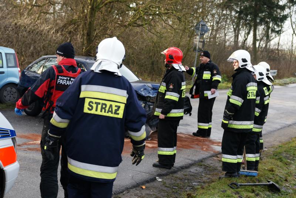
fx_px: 617
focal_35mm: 75
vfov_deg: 18.2
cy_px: 99
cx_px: 148
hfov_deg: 27.0
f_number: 4.5
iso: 200
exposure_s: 1/250
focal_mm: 50
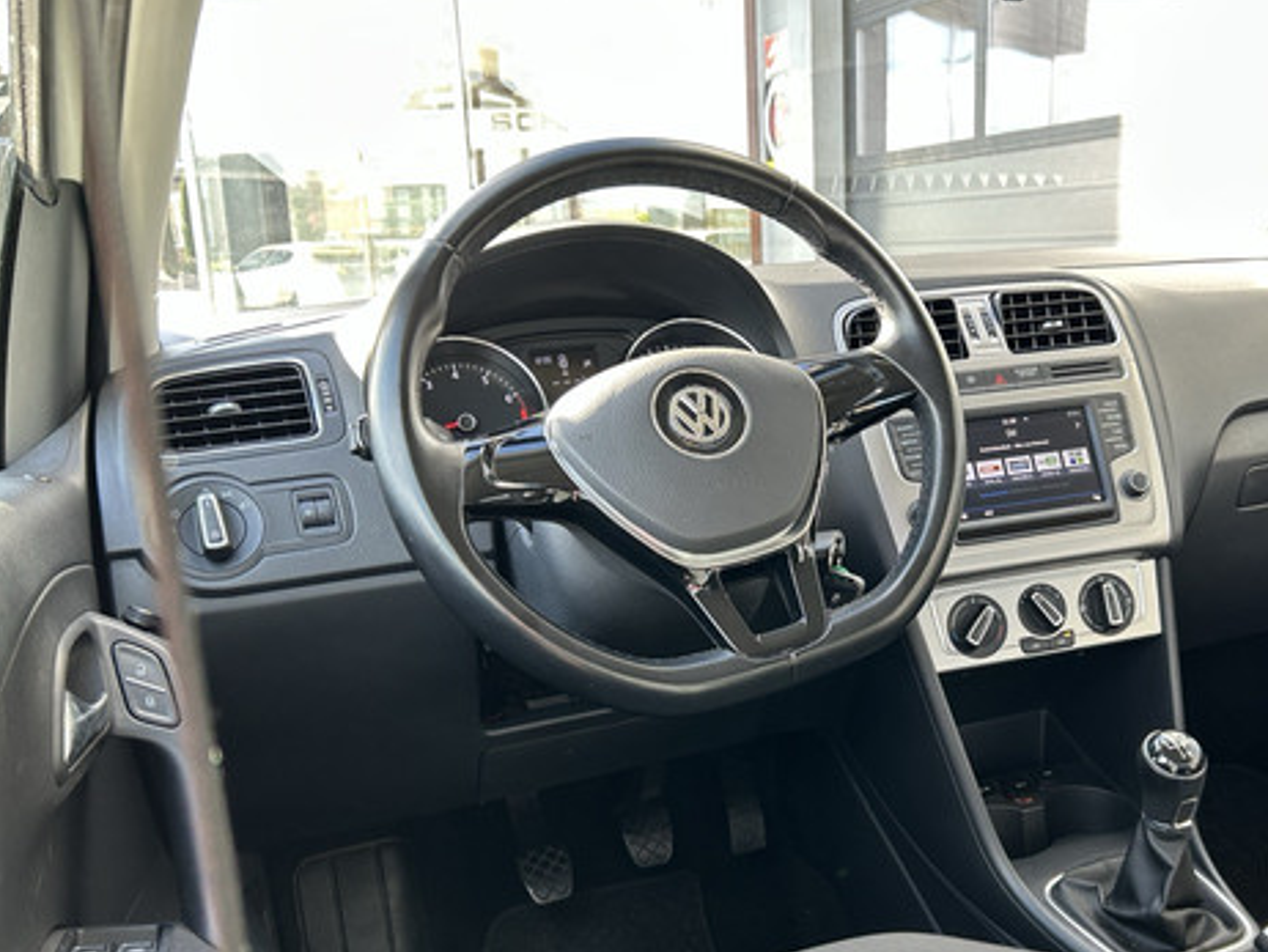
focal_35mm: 36
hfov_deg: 50.1
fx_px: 1319
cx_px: 876
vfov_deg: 39.4
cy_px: 604
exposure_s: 1/121
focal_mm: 5.7
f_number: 1.5
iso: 80
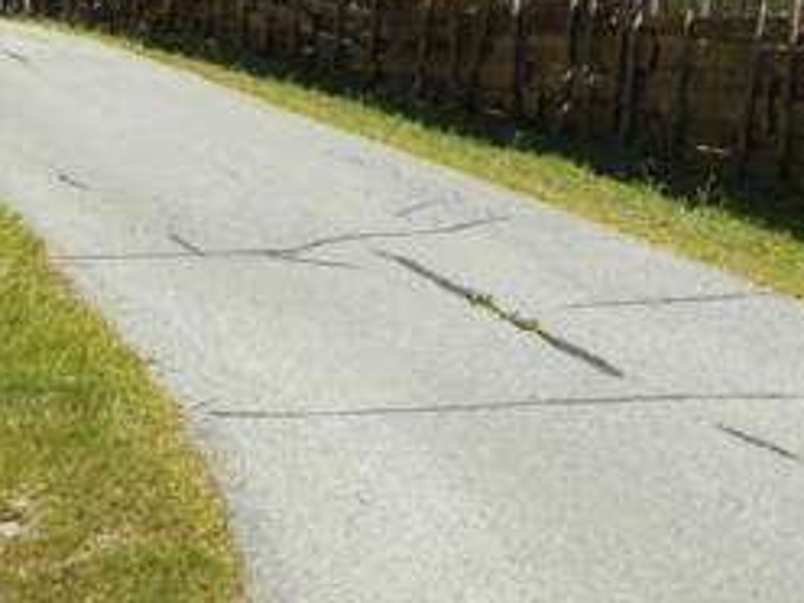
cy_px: -107
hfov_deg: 18.6
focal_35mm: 104
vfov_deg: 13.8
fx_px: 2416
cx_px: 689
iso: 80
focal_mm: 7.9
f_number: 4.7
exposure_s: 1/320
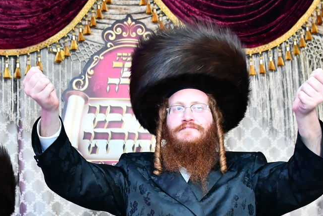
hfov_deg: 21.4
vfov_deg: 14.3
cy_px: 194
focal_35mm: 95
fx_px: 852
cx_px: 137
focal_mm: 44
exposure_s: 1/160
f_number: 5
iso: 3200
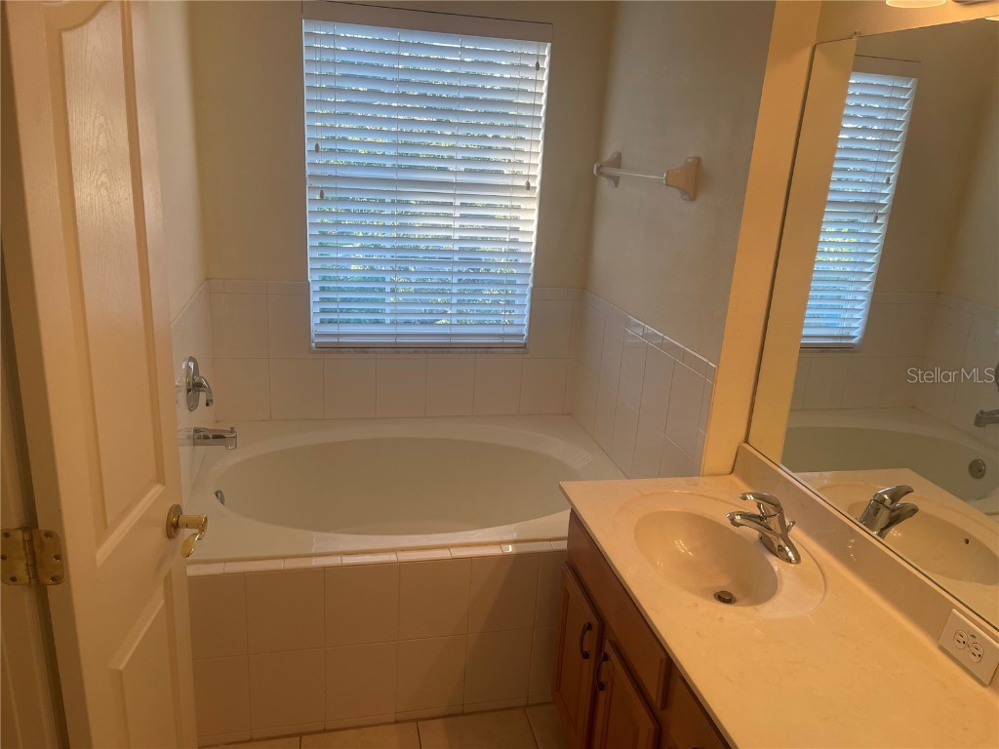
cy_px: 374
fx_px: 721
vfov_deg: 54.9
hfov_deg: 69.4
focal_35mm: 25
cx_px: 500
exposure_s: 1/120
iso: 80
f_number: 1.6
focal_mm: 5.1
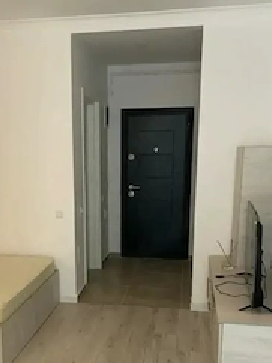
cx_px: 92
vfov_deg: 43.2
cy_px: 246
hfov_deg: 33.3
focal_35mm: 43
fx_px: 451
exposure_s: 1/50
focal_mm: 5.7
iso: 160
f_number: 1.5
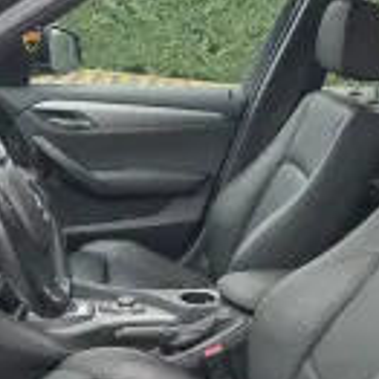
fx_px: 694
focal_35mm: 56
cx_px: 148
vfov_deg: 29.3
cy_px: 341
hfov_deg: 30.5
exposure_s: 1/100
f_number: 1.7
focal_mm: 6.25
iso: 160
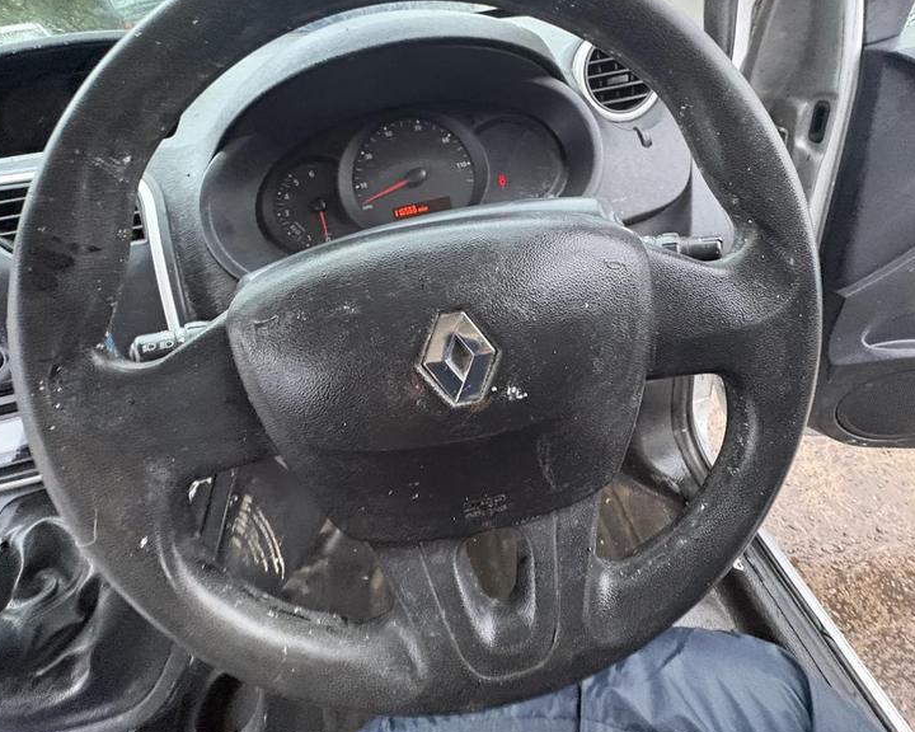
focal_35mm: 17
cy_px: 313
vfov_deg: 76.5
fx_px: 460
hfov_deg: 89.5
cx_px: 491
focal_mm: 2.22
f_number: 2.2
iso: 800
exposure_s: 1/55
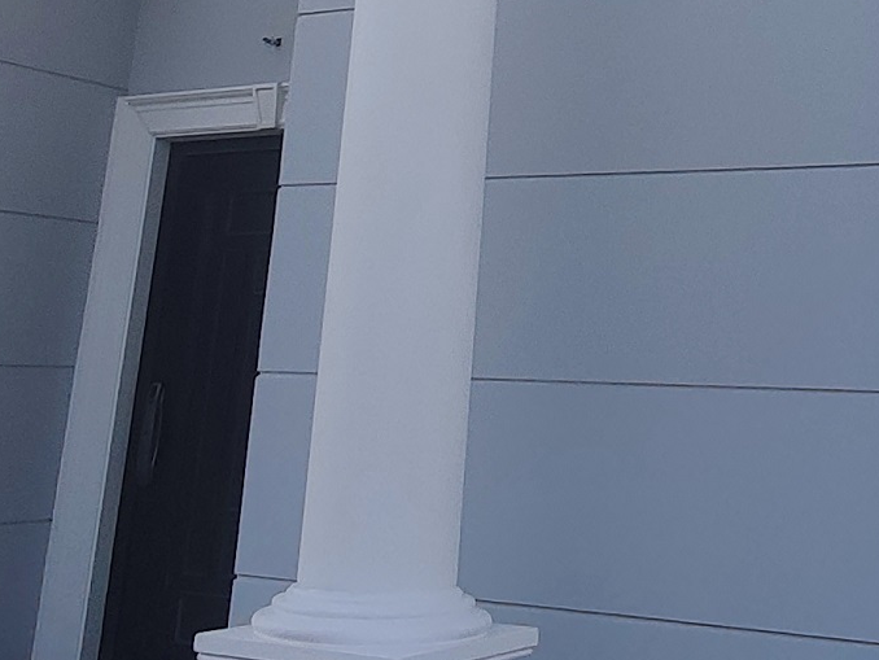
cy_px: -105
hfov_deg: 32.1
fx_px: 1499
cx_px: 660
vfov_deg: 23.0
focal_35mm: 59
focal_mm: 1.65
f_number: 2.2
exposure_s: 1/1380
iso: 50
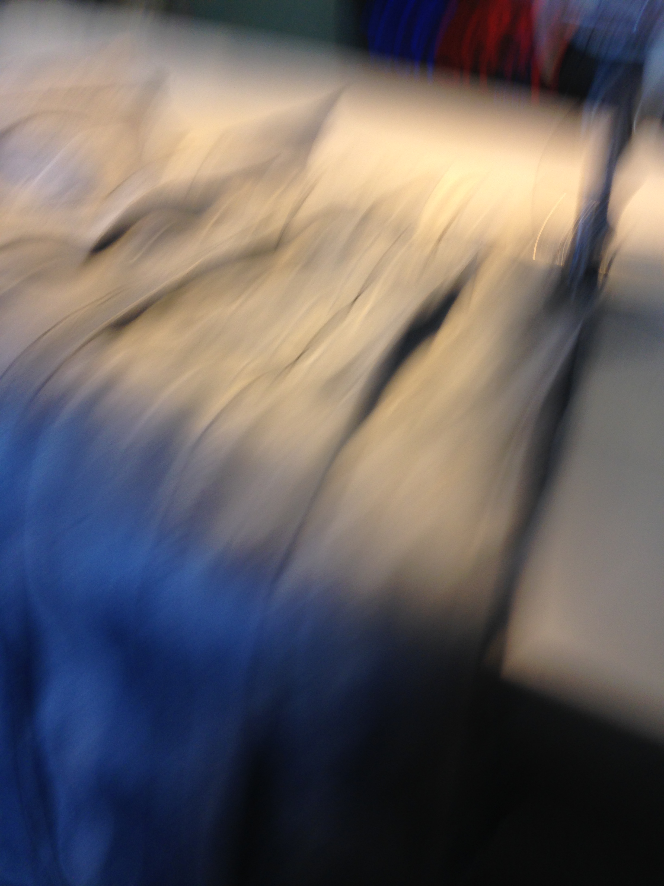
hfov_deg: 42.9
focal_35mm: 33
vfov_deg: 55.4
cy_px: 443
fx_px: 844
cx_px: 332
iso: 50
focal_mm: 4.12
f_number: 2.4
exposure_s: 1/30
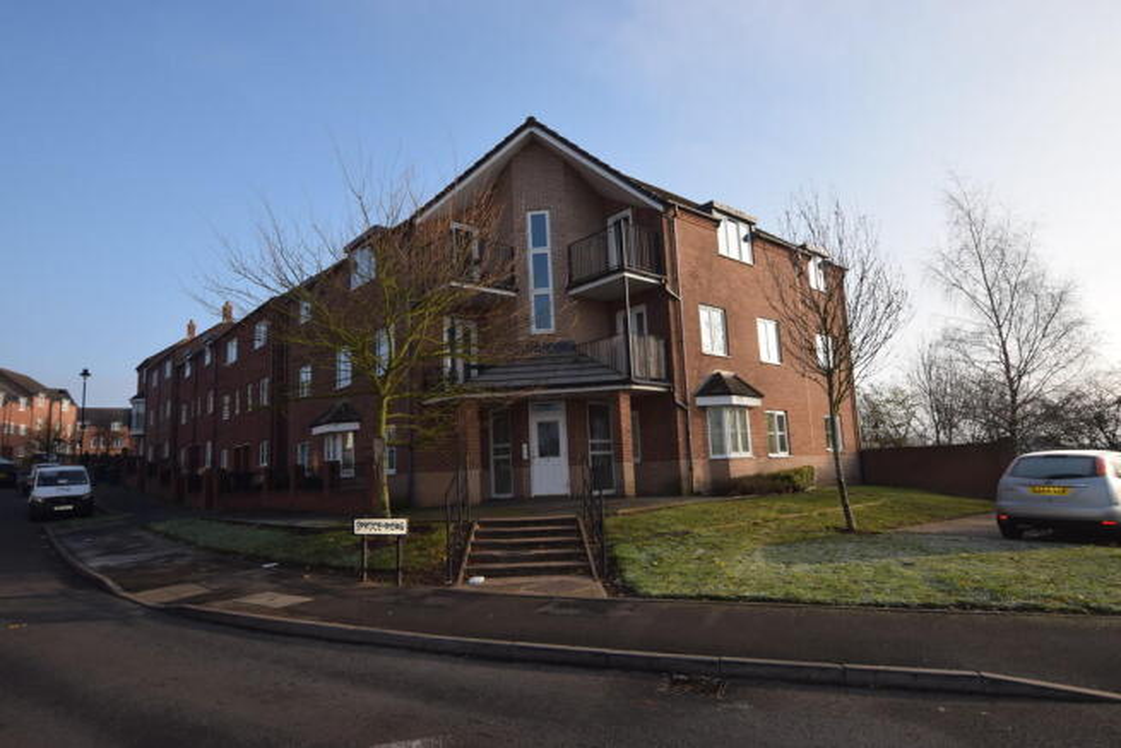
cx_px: 560
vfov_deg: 59.5
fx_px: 654
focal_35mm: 21
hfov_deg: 81.2
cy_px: 374
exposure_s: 1/200
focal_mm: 14
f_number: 7.1
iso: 100
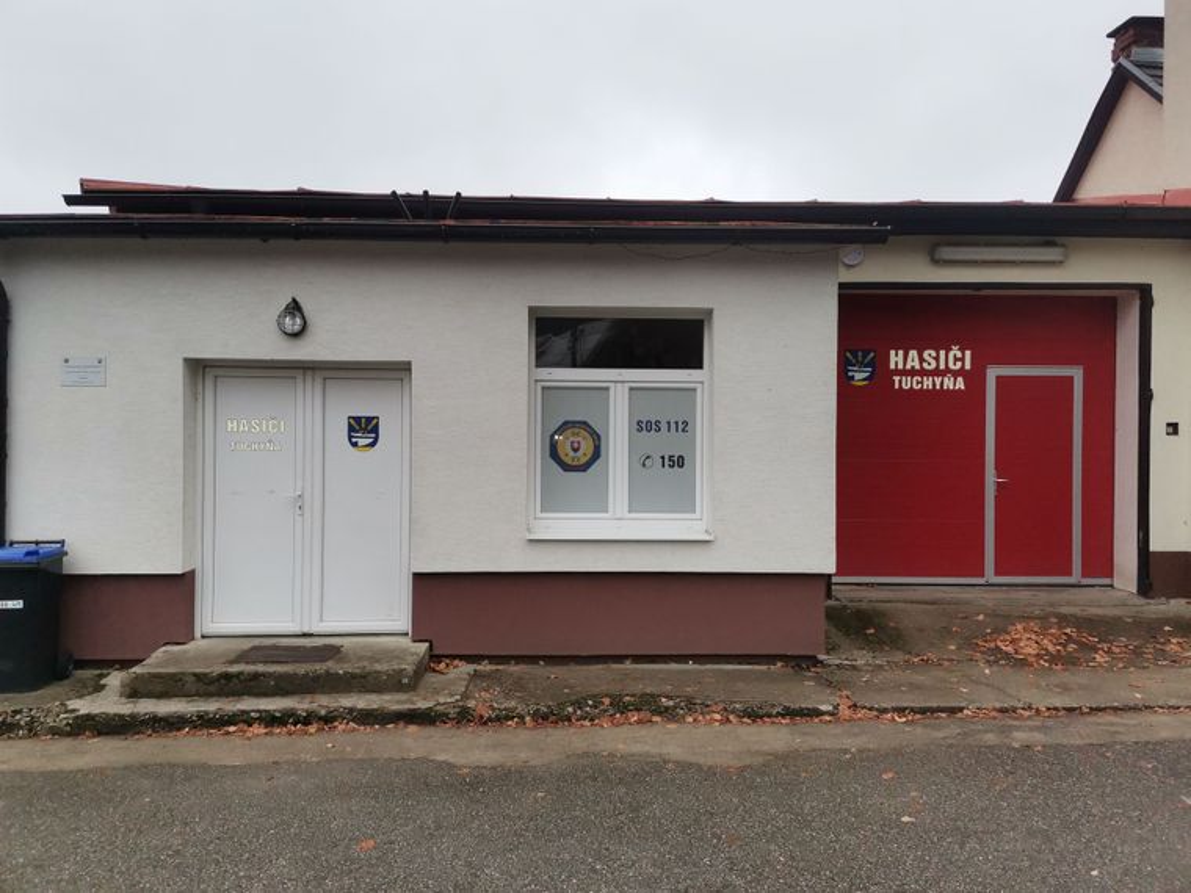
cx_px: 596
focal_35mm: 26
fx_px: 895
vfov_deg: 53.1
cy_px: 446
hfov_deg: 67.3
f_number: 1.8
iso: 100
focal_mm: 4.75
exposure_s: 1/100
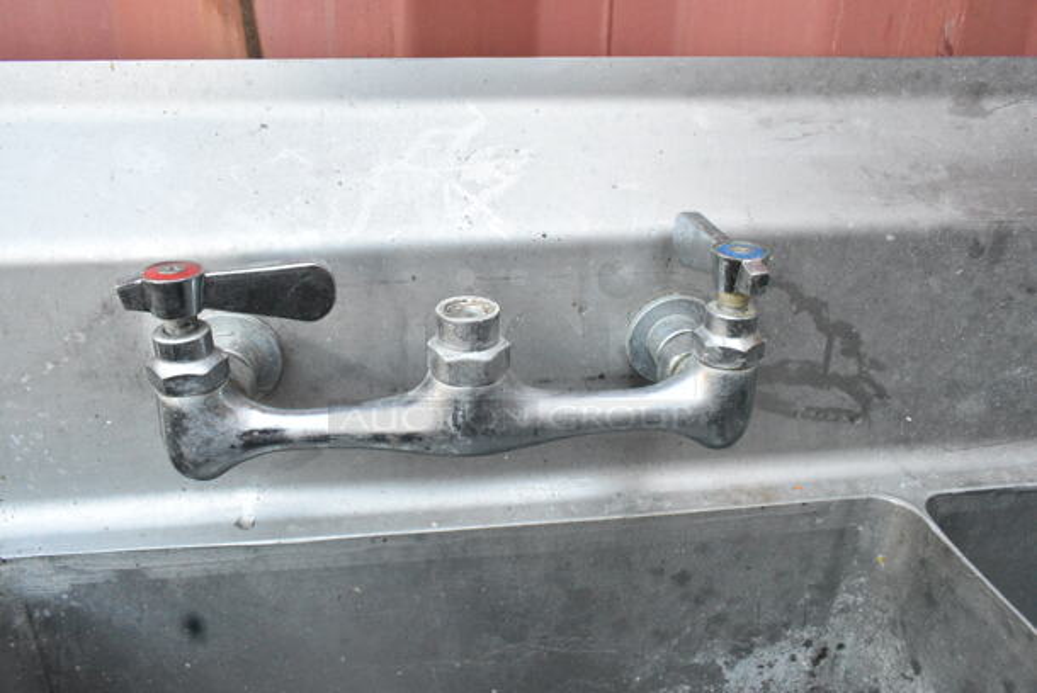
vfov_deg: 48.0
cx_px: 518
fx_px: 778
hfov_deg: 67.3
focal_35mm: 27
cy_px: 346
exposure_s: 1/500
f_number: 9
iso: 6400
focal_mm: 18
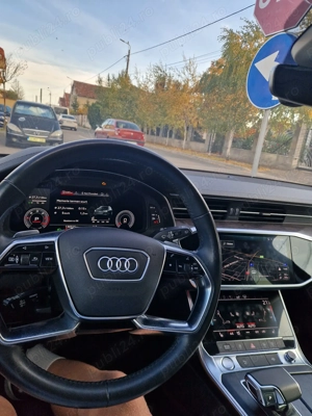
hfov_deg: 58.9
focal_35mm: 23
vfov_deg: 73.9
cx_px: 156
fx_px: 276
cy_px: 208
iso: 50
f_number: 1.8
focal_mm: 5.4
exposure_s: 1/180
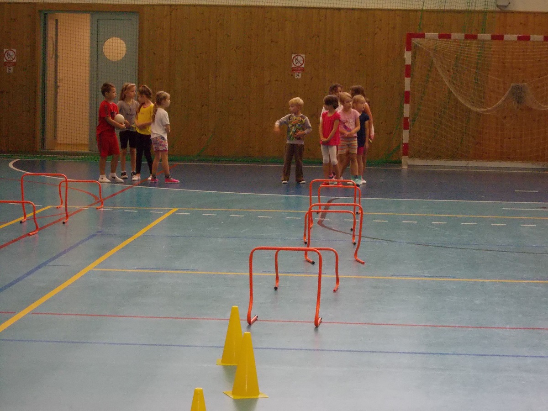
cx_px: 274
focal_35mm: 113
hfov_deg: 17.4
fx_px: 1789
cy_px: 206
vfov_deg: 13.1
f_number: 5.8
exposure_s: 1/60
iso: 640
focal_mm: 16
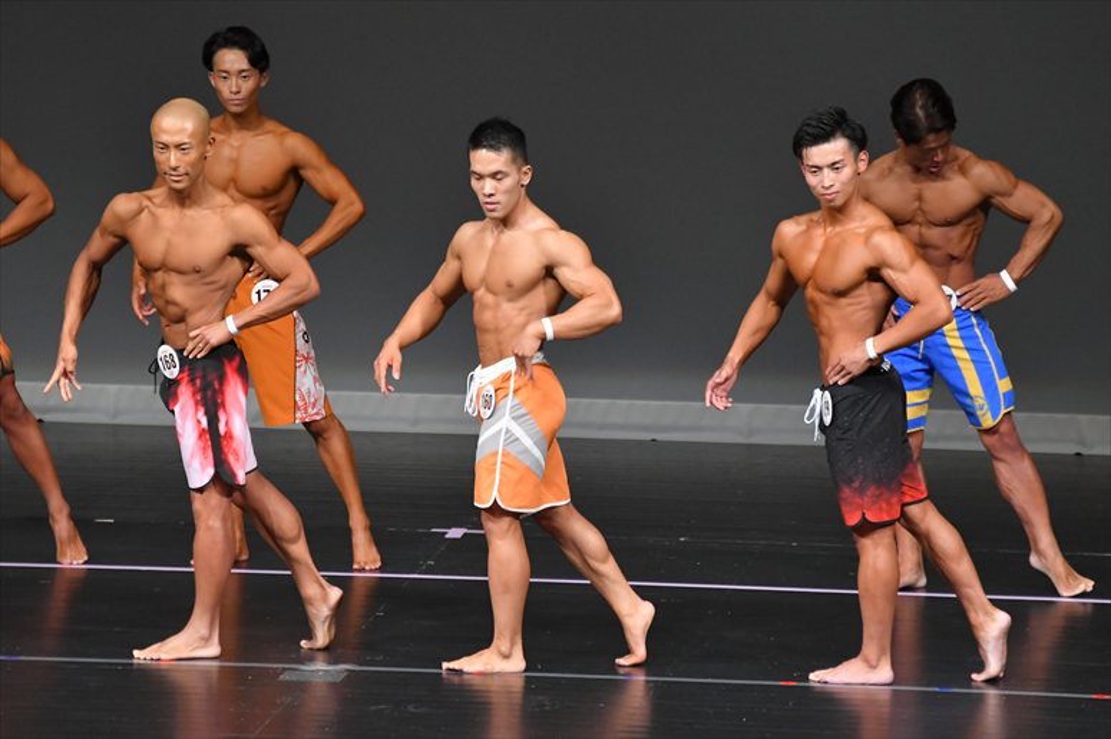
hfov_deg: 6.0
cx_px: 556
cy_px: 370
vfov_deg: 4.0
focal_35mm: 345
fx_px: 10642
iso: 4000
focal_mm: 230
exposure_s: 1/400
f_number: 5.6
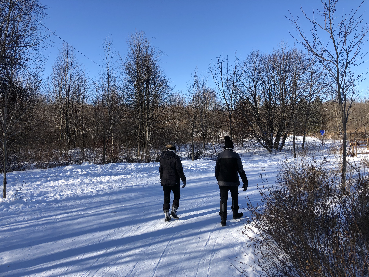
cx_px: 184
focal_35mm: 28
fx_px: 298
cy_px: 138
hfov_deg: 63.4
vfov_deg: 49.7
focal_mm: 3.99
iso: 20
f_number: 1.8
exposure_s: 1/1230
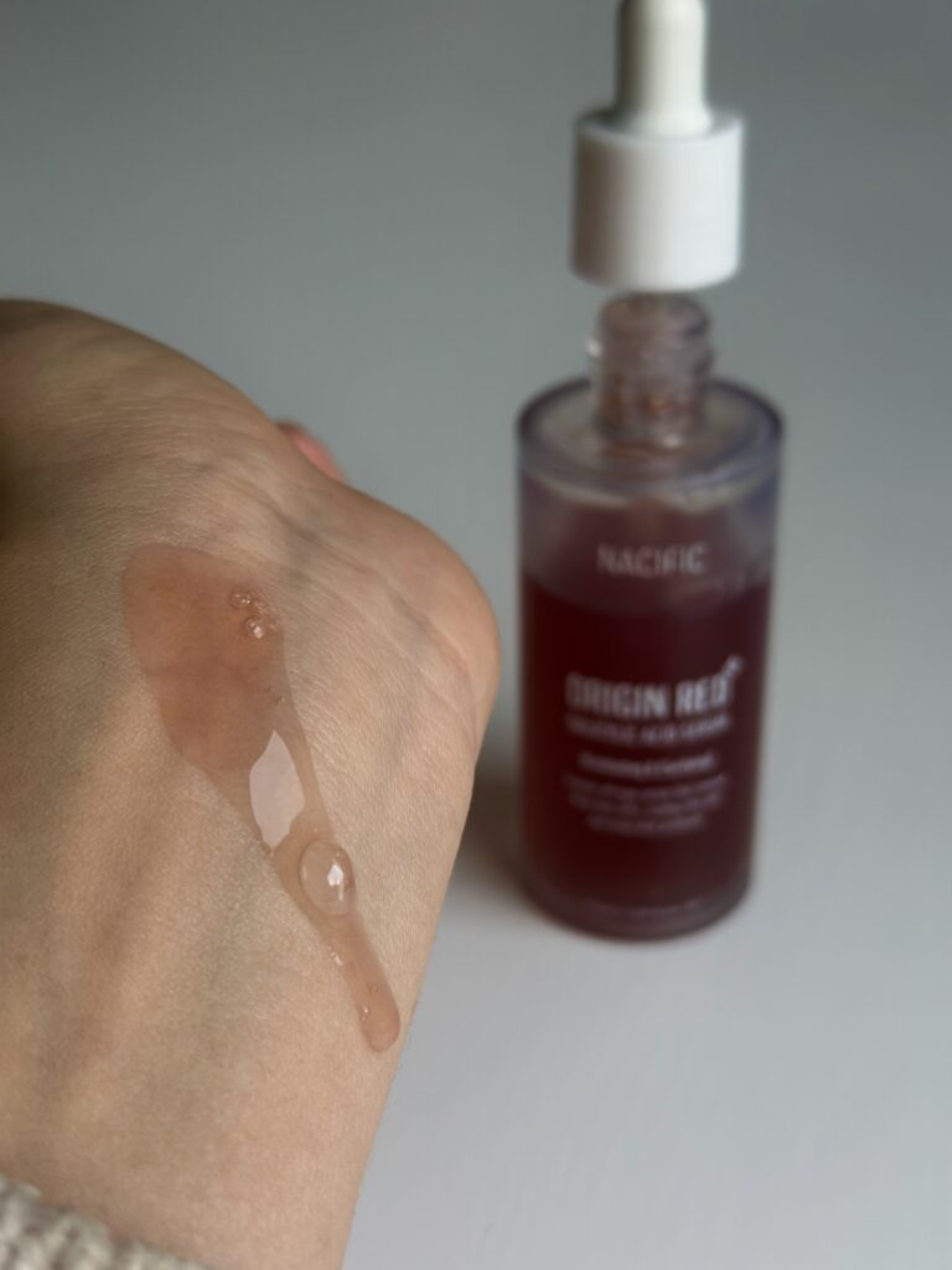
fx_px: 1760
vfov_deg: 39.7
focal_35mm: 48
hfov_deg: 30.3
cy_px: 635
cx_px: 476
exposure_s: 1/65
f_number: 1.78
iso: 125
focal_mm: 6.86
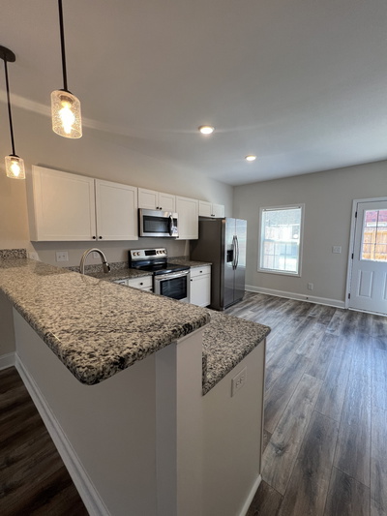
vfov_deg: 106.2
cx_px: 194
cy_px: 258
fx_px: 194
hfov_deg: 89.9
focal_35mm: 13
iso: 125
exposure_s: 1/120
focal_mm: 1.57
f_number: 1.8
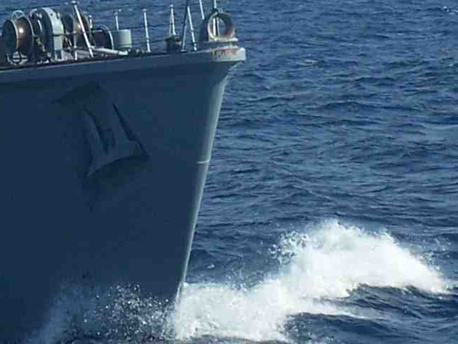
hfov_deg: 3.8
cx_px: -71
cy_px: -41
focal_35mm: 514
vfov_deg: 2.9
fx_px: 6802
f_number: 4.5
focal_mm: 21.2
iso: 80
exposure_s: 1/750
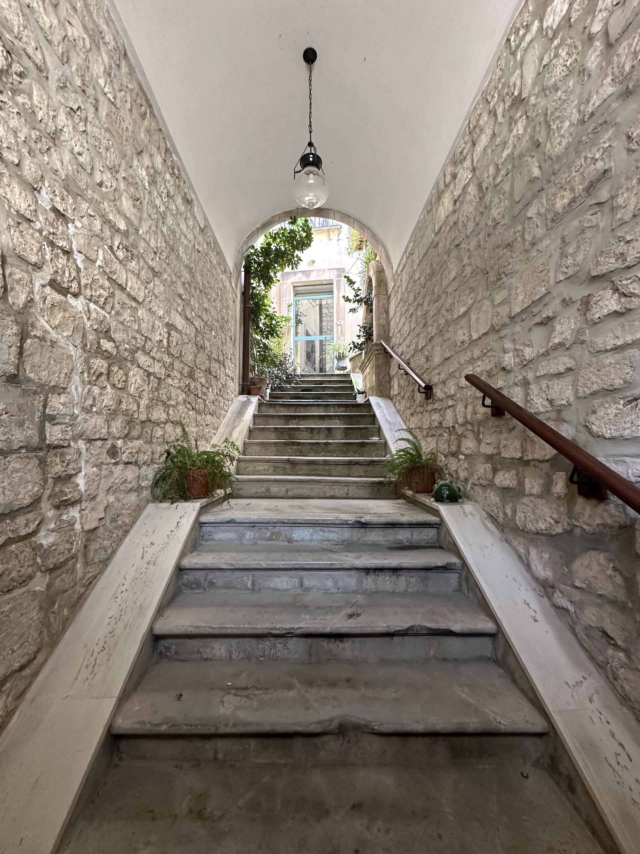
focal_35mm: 14
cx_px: 320
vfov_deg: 102.1
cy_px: 427
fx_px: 345
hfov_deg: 85.7
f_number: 2.2
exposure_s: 1/69
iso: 320
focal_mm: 2.22
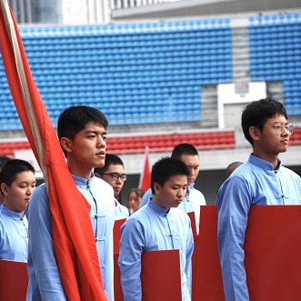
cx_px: 147
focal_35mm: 216
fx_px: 2125
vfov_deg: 8.1
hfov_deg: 8.1
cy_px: 150
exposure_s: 1/400
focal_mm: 112
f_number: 5.6
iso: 200
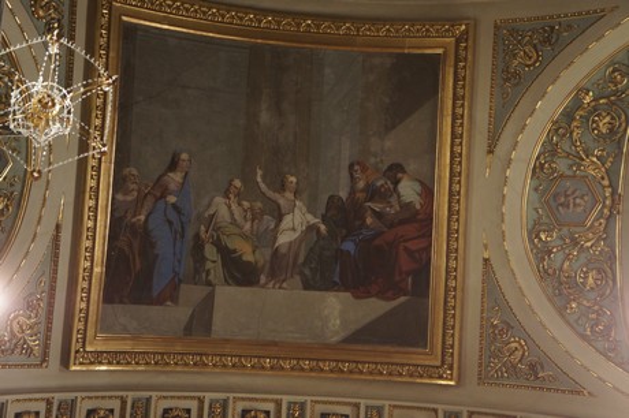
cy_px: 209
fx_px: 1309
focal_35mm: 75
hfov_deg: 27.0
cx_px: 314
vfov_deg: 18.2
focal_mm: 50
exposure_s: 1/30
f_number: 5
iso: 1600
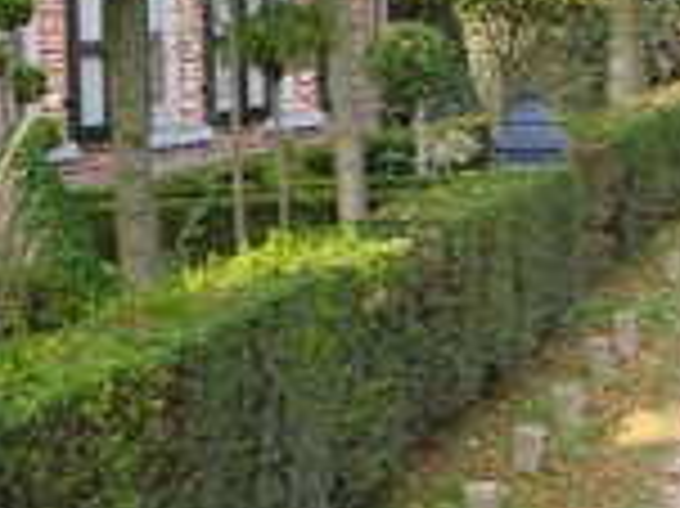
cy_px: -63
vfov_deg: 10.2
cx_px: -531
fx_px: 2807
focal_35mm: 143
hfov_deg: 12.6
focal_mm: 6
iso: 50
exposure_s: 1/125
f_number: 3.3
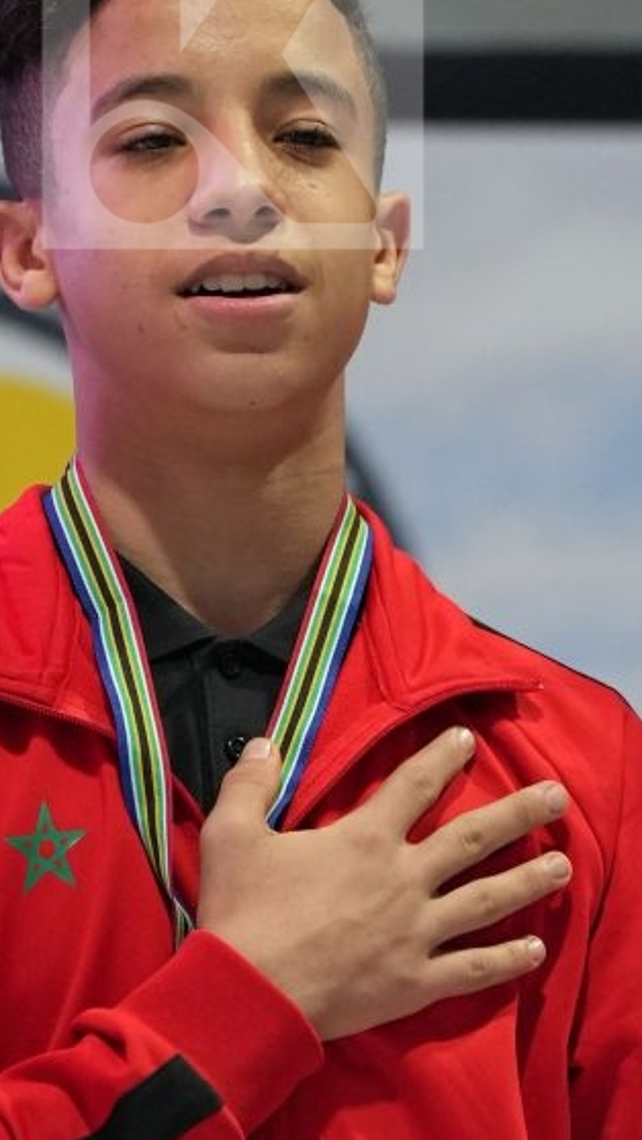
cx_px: 233
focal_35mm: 676
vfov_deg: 3.2
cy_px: 787
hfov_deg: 1.8
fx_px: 20452
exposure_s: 1/250
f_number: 2.8
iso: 2500
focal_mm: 200
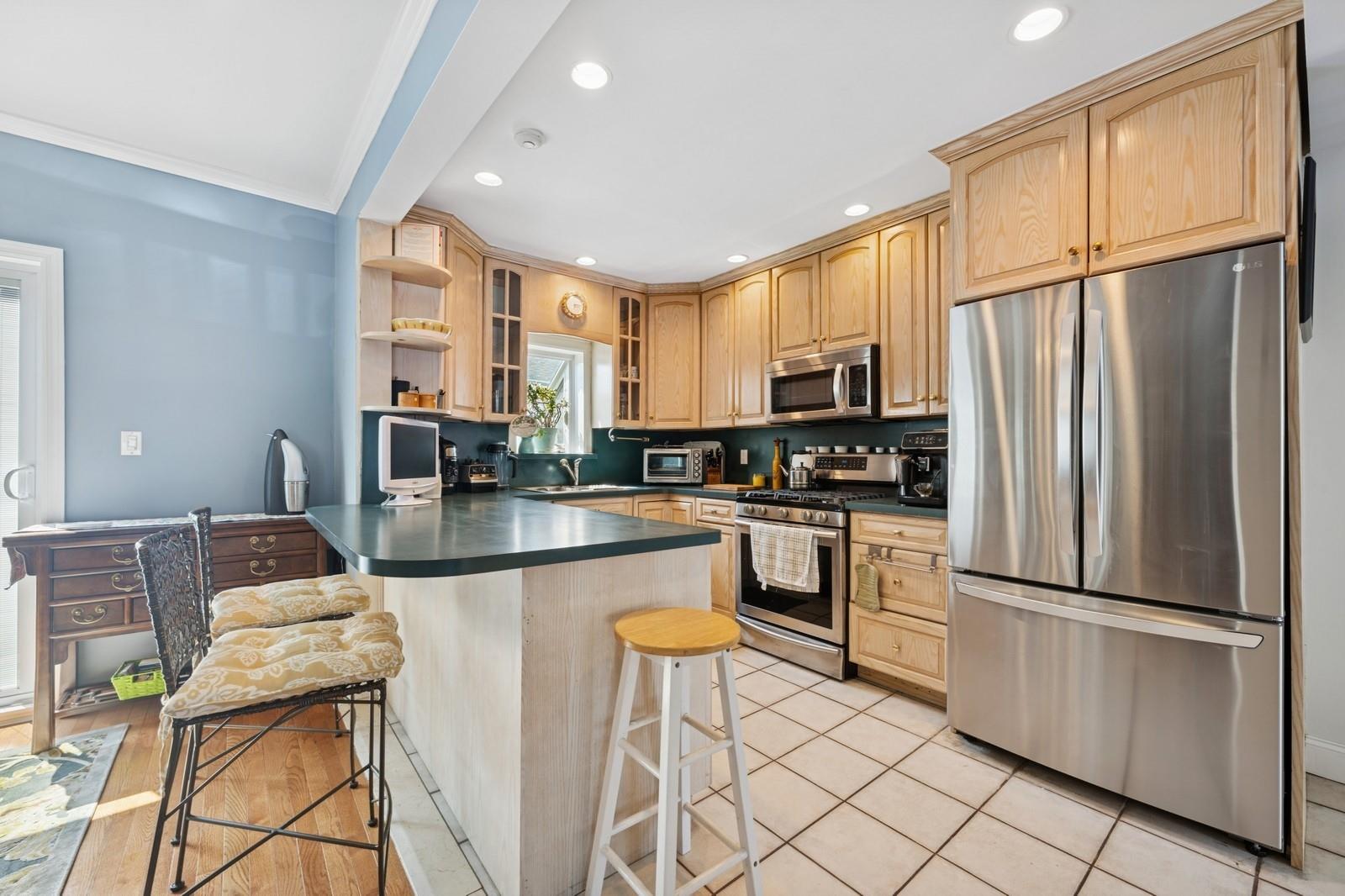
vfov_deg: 81.2
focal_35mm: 14
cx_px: 672
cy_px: 448
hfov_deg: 104.3
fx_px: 523
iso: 100
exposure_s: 1/3
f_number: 11
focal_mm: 14
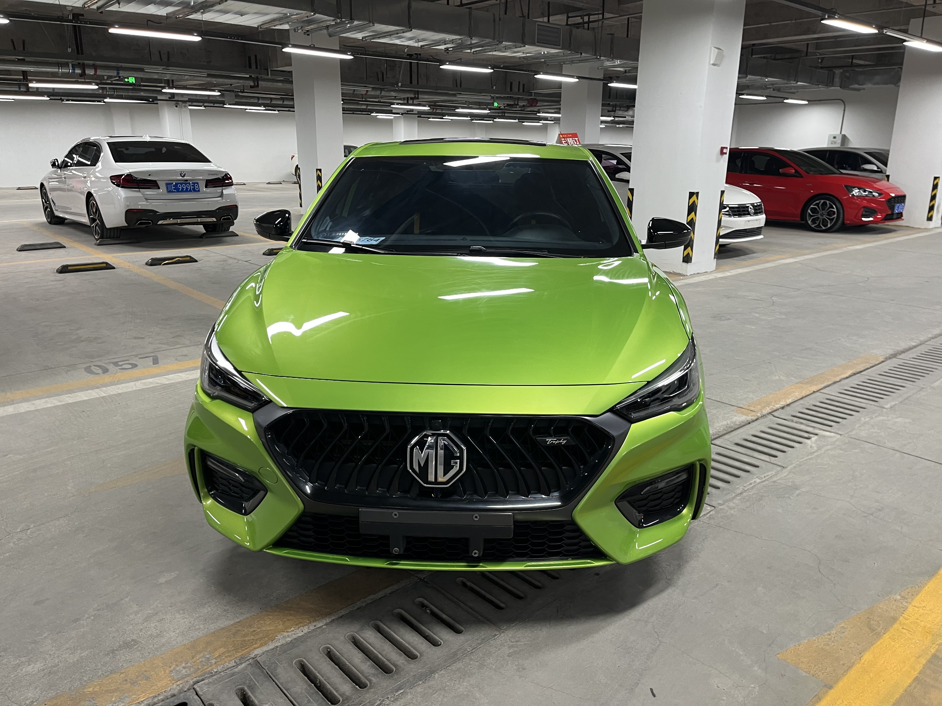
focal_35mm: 26
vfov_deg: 53.1
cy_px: 353
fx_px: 708
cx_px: 471
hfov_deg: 67.3
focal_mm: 5.1
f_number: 1.6
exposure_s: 1/50
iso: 125
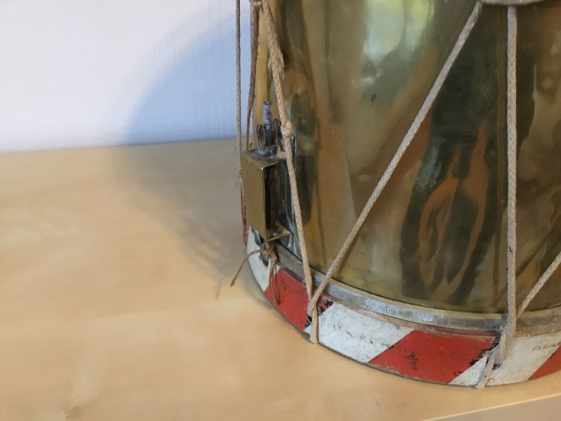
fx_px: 502
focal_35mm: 31
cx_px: 280
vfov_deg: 45.4
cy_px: 210
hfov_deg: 58.4
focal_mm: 3.3
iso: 400
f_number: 2.4
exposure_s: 1/17
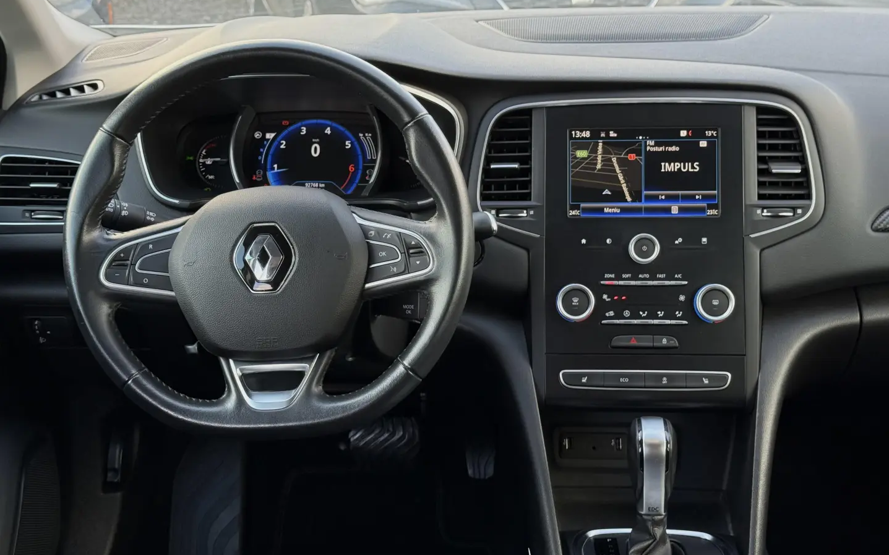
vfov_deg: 25.3
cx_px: 445
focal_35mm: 51
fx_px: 1236
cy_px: 265
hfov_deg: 39.6
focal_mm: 6.76
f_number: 1.78
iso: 160
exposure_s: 1/167
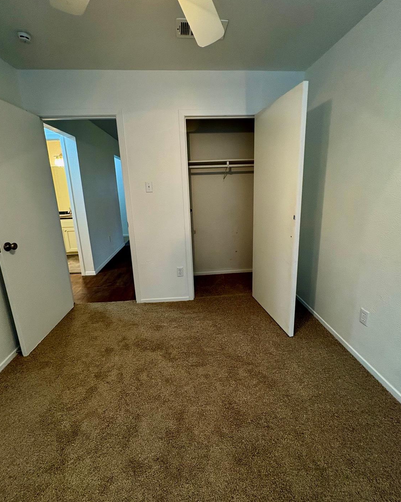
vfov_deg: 96.6
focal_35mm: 15
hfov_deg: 84.0
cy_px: 232
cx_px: 199
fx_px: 223
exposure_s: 1/60
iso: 320
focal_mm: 2.22
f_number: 2.2
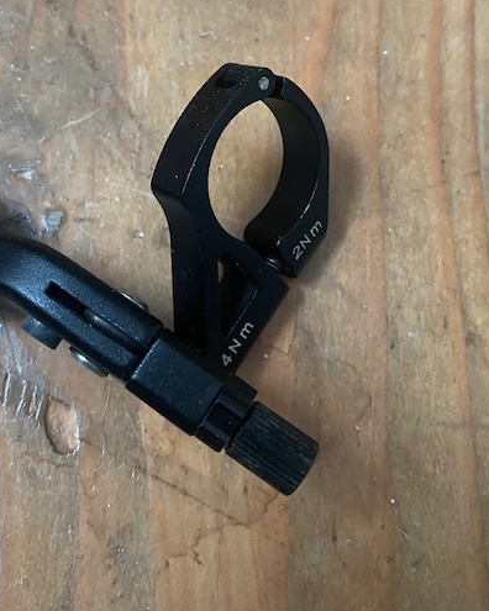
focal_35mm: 41
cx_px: 184
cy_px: 159
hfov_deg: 36.3
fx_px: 742
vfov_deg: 43.5
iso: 640
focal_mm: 4.25
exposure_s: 1/30
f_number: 1.8
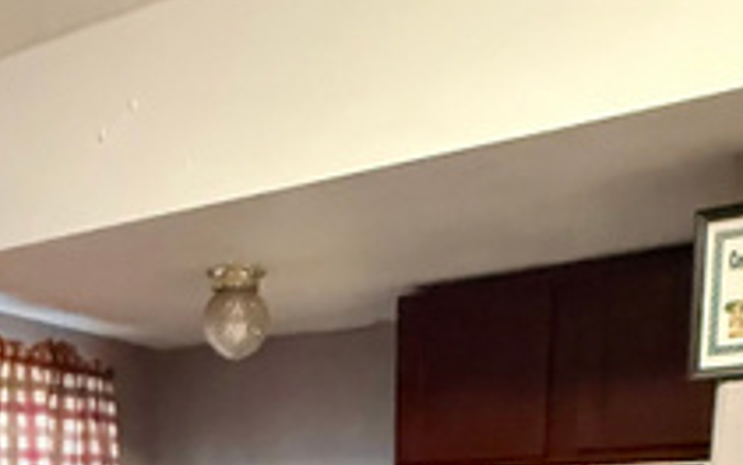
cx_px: 211
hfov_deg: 36.9
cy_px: 768
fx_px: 1094
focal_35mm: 54
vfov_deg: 19.6
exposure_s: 1/40
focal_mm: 2.22
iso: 1000
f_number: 2.2
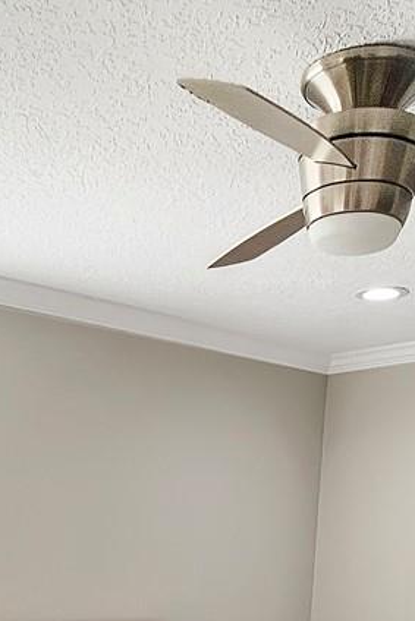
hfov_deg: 26.2
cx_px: 111
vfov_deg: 29.6
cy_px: 844
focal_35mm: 51
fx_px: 881
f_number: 2.2
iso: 64
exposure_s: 1/120
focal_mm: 2.2
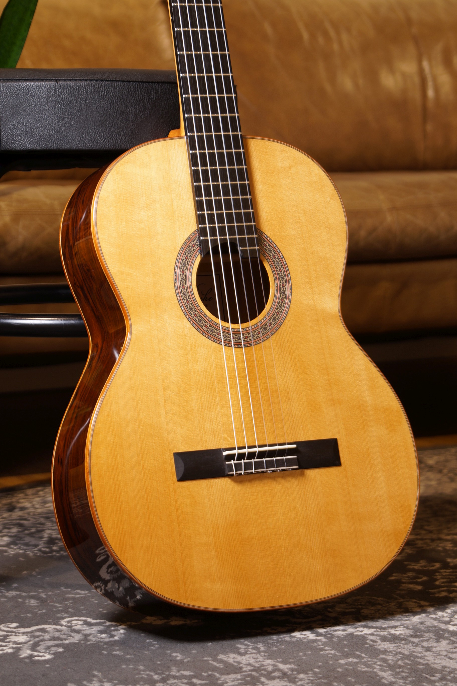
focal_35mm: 105
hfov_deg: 13.0
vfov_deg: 19.5
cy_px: 343
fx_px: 1999
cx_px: 228
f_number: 5
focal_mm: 70
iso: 100
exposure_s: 1/13
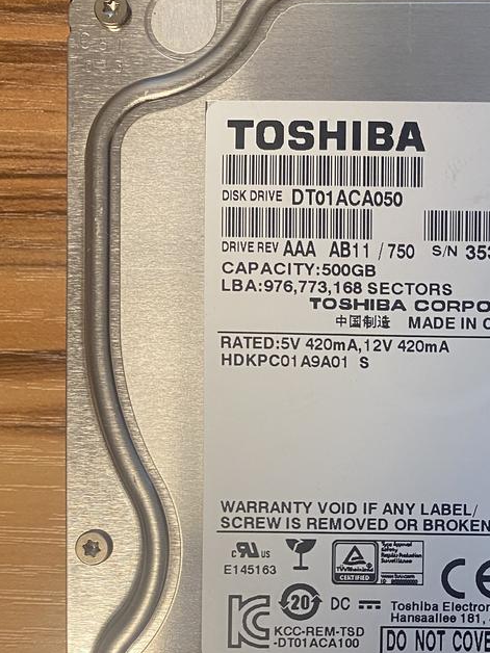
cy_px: 506
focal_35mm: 53
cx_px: 448
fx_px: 1000
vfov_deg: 35.2
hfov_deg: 26.5
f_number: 1.8
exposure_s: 1/60
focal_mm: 4.25
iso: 160
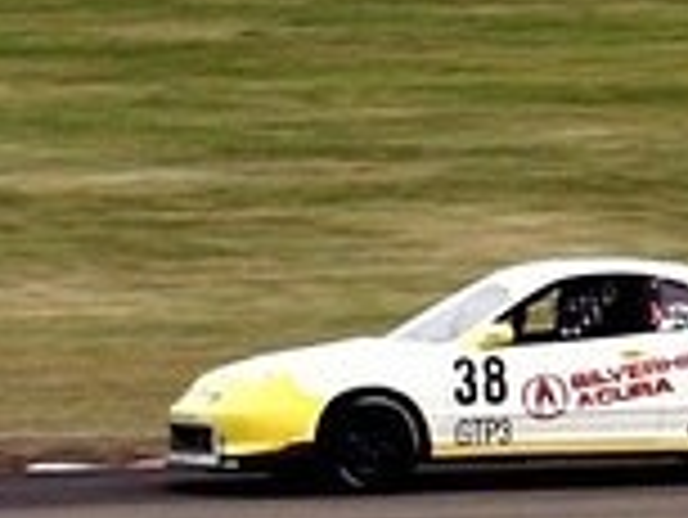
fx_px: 20766
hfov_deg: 1.9
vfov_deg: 1.4
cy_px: 559
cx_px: 495
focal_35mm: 1044
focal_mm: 50.69
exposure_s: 1/250
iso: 100
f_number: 6.7
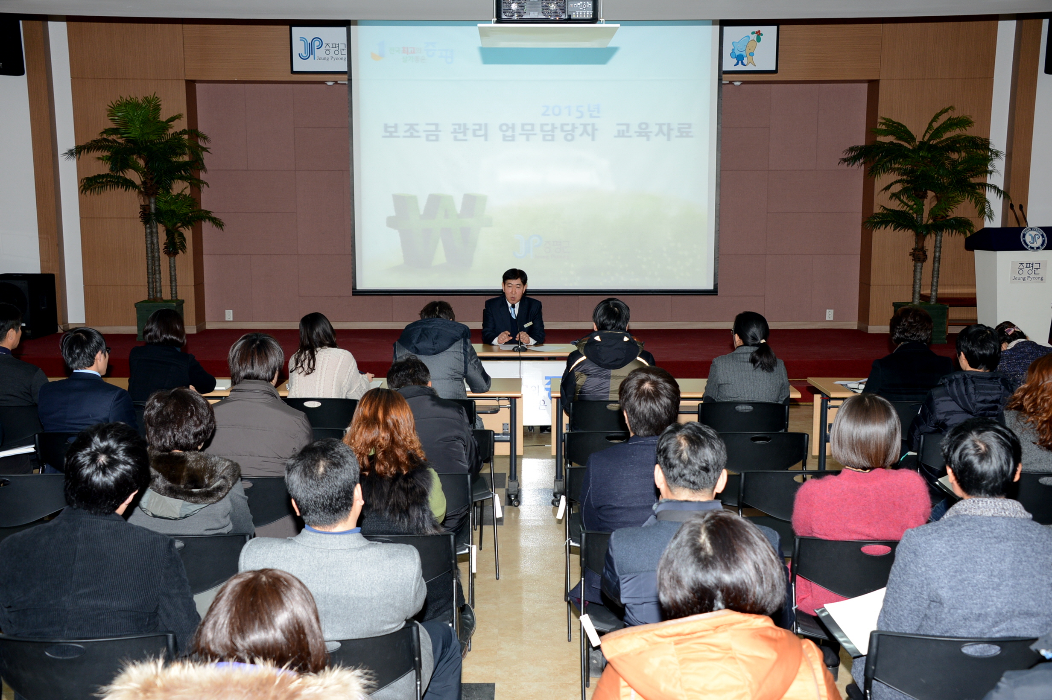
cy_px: 350
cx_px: 526
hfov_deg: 48.5
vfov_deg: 33.4
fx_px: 1168
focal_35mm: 40
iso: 800
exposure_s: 1/60
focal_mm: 40
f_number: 7.1
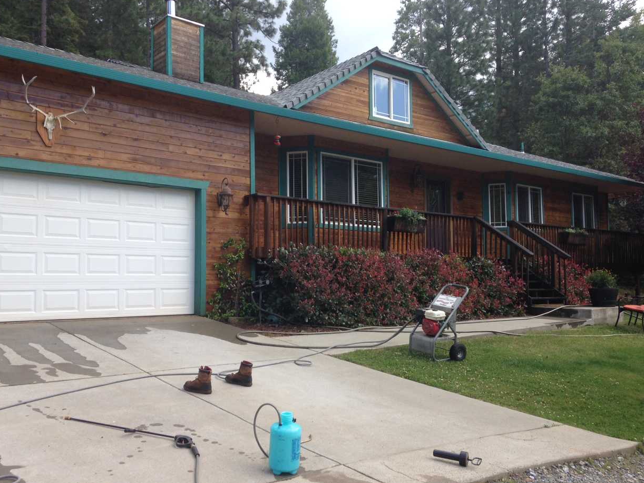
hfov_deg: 51.3
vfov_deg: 39.7
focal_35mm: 36
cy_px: 248
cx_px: 313
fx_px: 670
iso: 50
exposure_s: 1/323
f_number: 2.4
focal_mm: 4.12
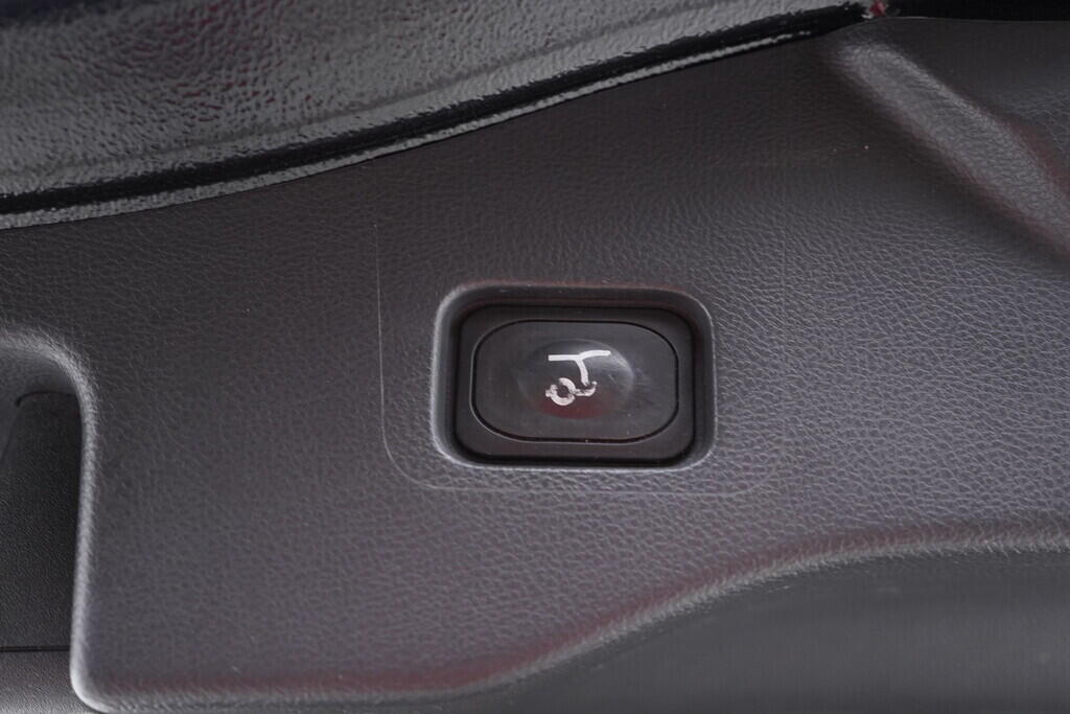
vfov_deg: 36.9
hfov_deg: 53.1
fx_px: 1070
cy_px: 357
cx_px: 535
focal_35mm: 36
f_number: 2.8
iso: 640
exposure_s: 1/40
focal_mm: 24
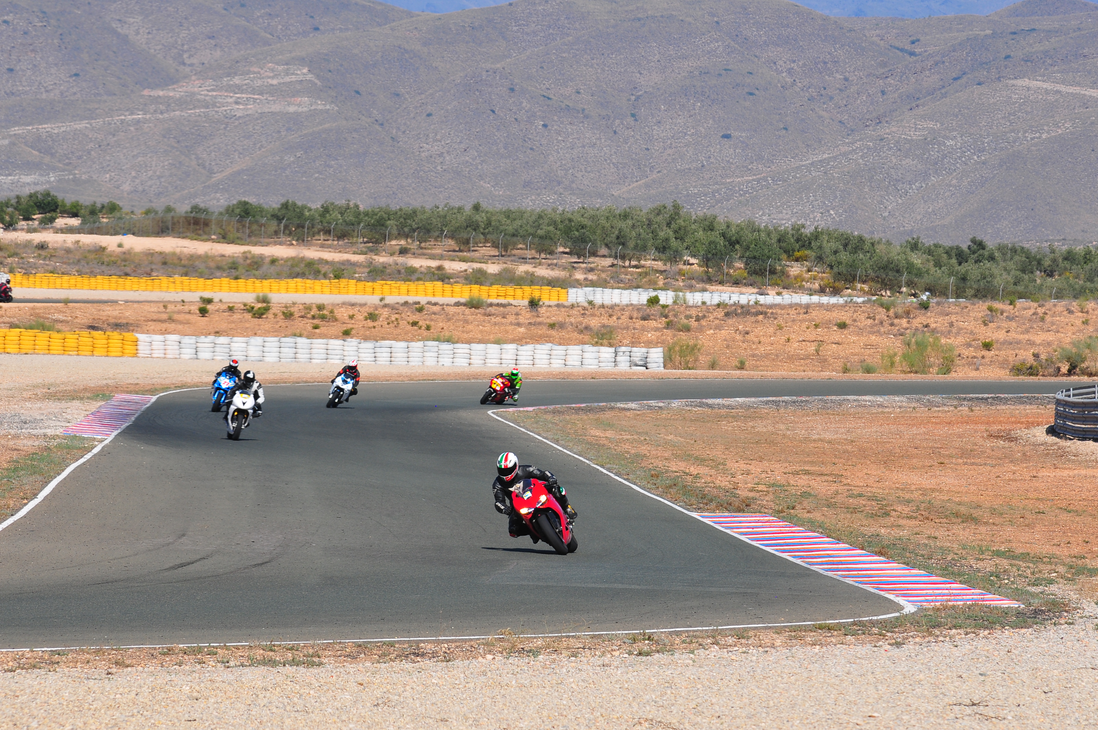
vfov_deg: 4.9
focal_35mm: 278
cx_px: 549
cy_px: 365
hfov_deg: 7.4
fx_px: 8453
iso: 200
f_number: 13
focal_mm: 185
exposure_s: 1/250
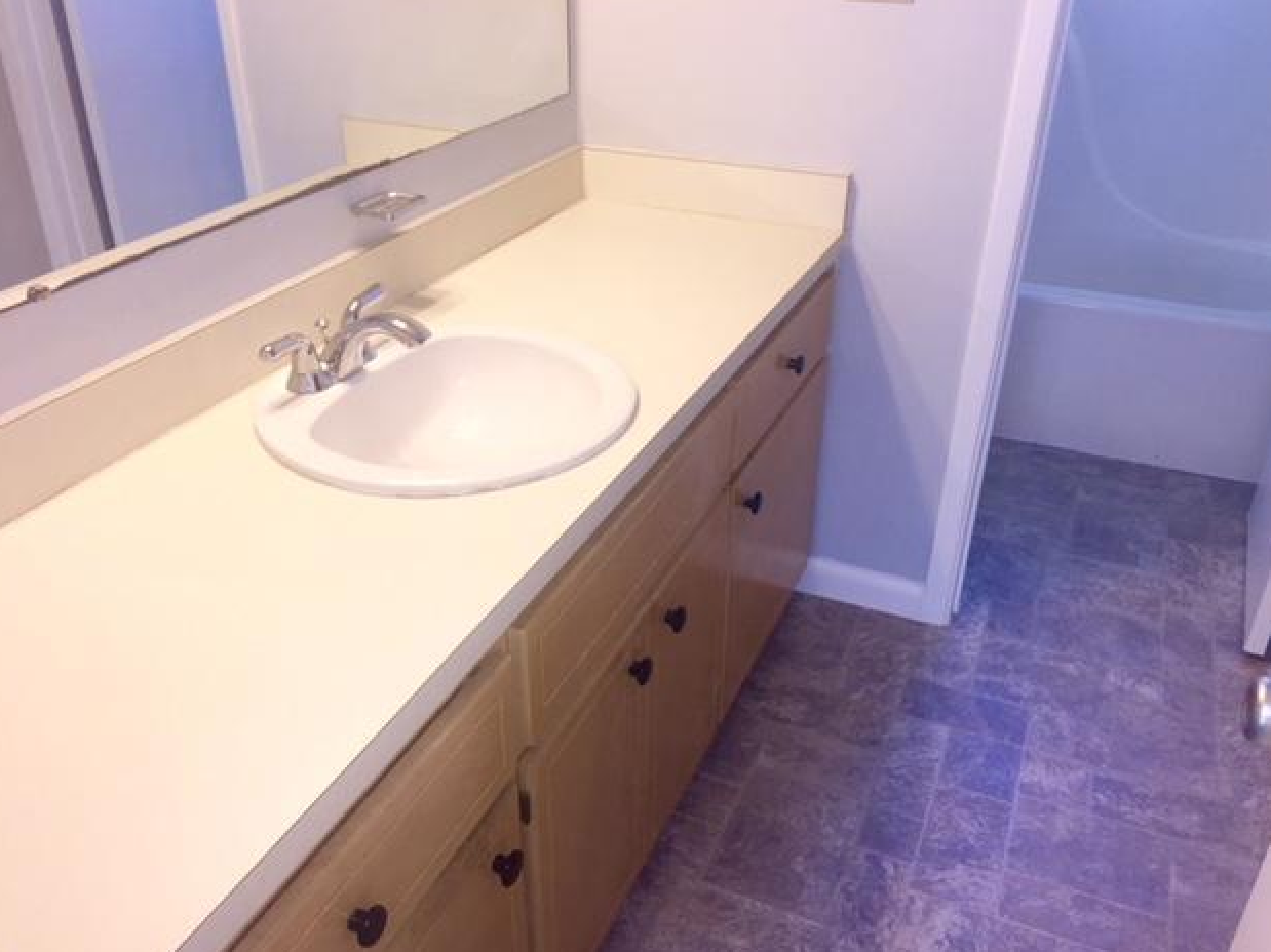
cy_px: 472
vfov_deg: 46.8
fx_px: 1101
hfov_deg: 60.0
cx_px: 643
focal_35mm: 30
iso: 32
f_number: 2.2
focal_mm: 4.15
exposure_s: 1/30
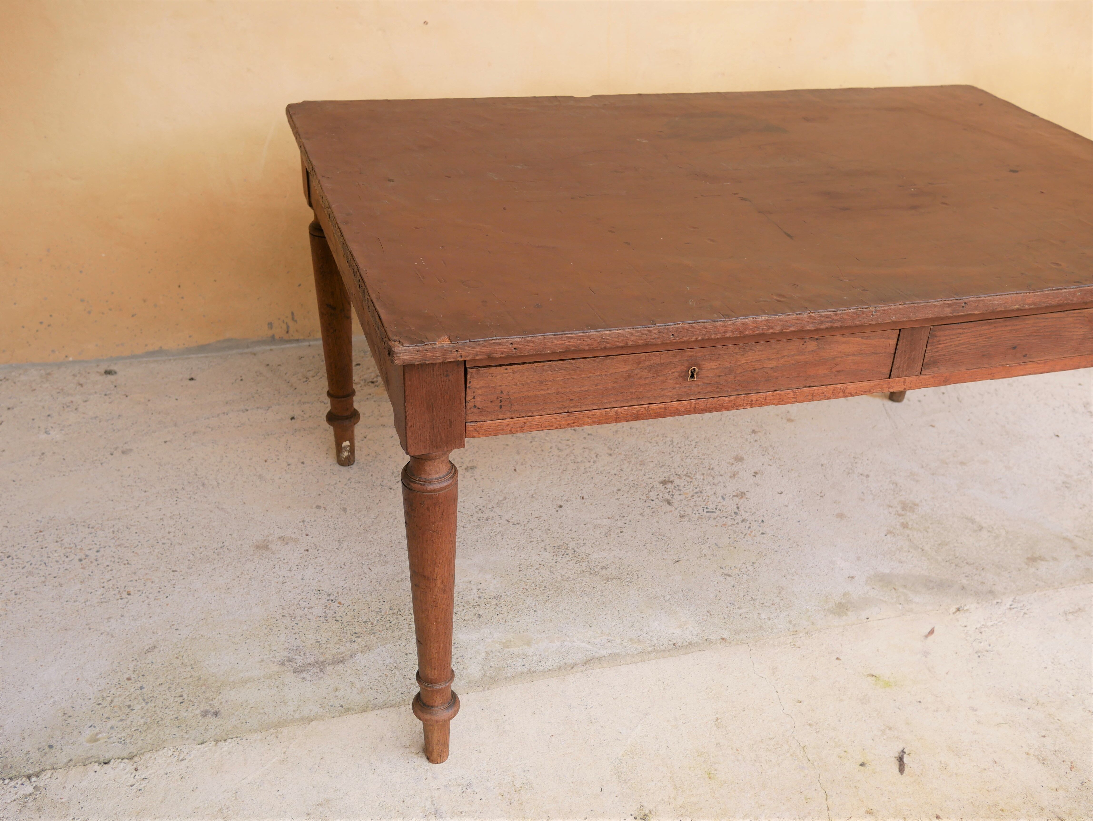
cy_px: 410
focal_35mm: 40
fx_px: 1264
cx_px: 546
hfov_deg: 46.8
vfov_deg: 36.0
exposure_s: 1/320
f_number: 3.2
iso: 200
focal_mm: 20
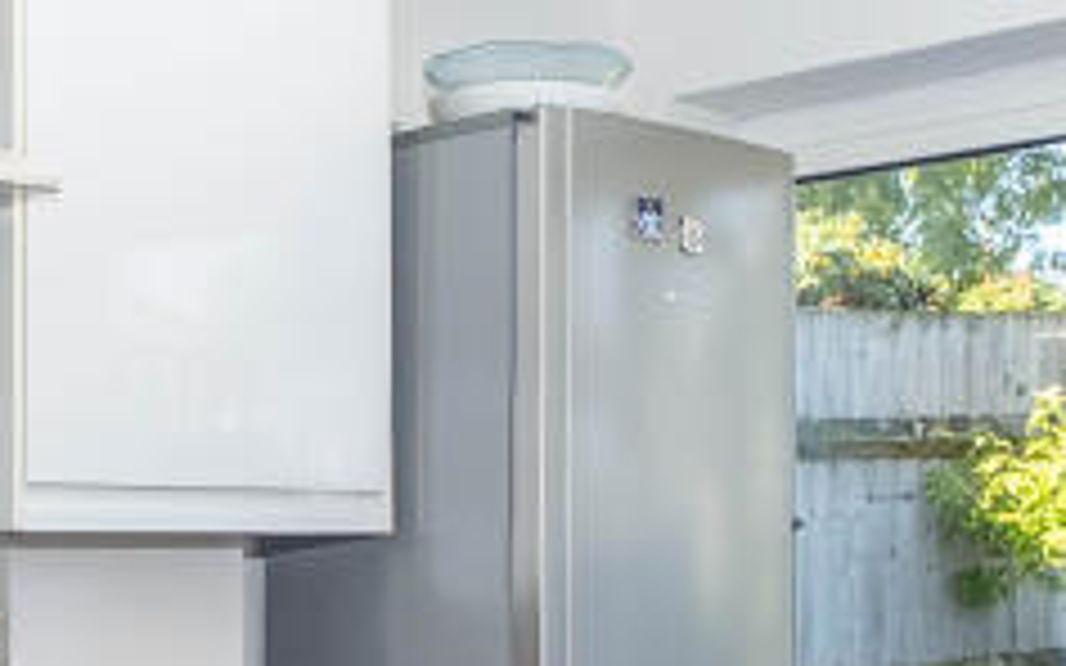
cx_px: 351
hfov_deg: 30.8
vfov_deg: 19.2
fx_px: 1917
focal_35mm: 66
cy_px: 637
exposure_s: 1/125
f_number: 5.6
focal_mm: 10
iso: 320
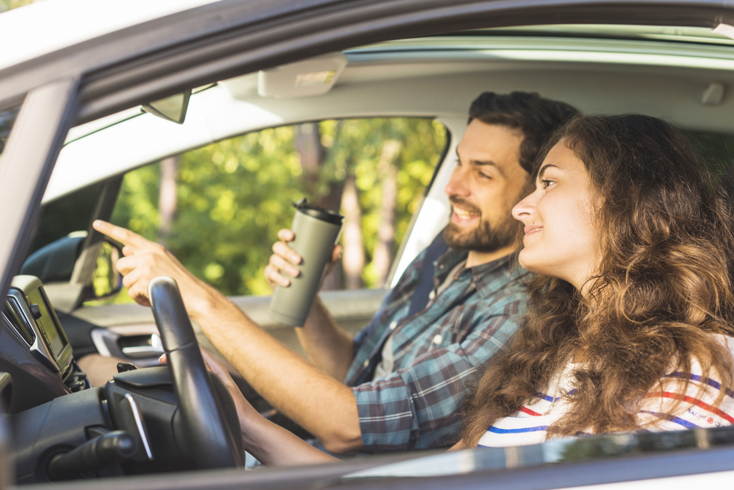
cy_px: 245
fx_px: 1020
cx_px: 367
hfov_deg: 39.6
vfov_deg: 27.0
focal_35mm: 50
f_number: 3.5
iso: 250
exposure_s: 1/200
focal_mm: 50
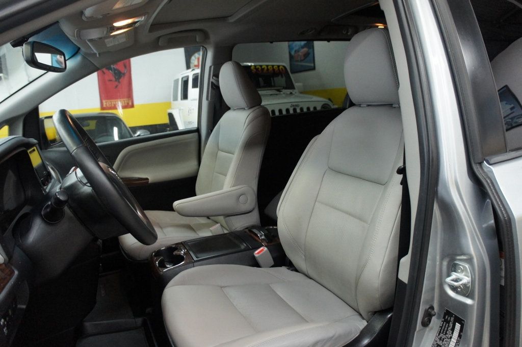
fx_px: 391
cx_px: 261
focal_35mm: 27
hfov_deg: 67.4
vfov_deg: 47.9
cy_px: 174
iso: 1600
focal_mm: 18
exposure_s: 1/60
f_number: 3.5
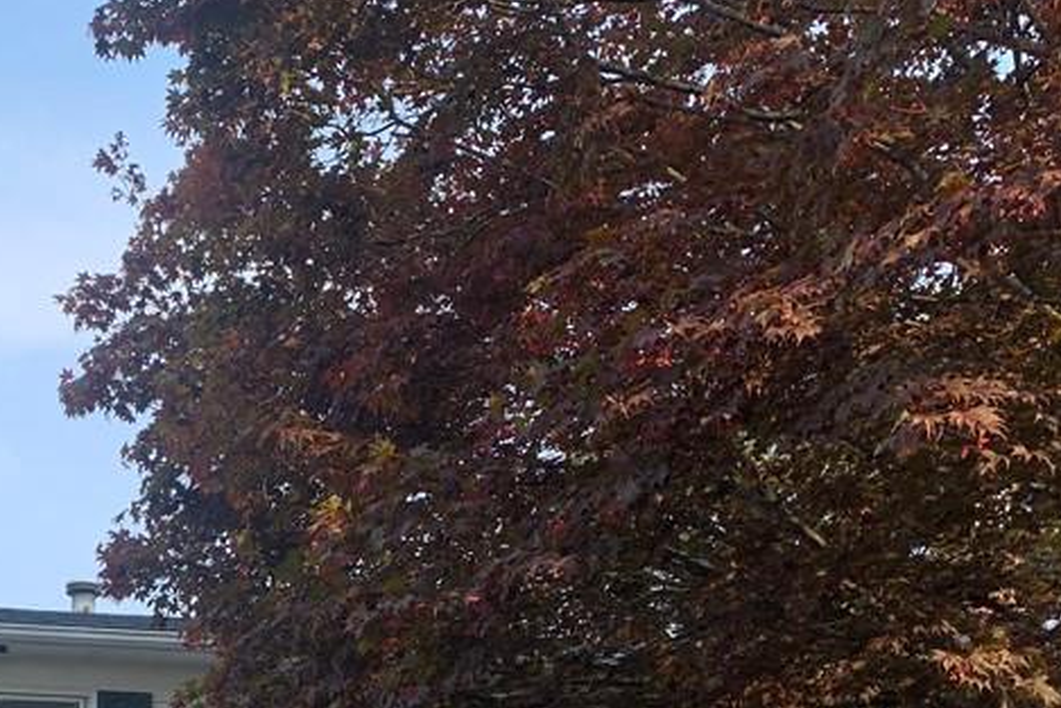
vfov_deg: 21.6
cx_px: 201
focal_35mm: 59
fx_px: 1739
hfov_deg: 32.9
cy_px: 819
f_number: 1.8
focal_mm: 4.25
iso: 25
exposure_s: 1/829
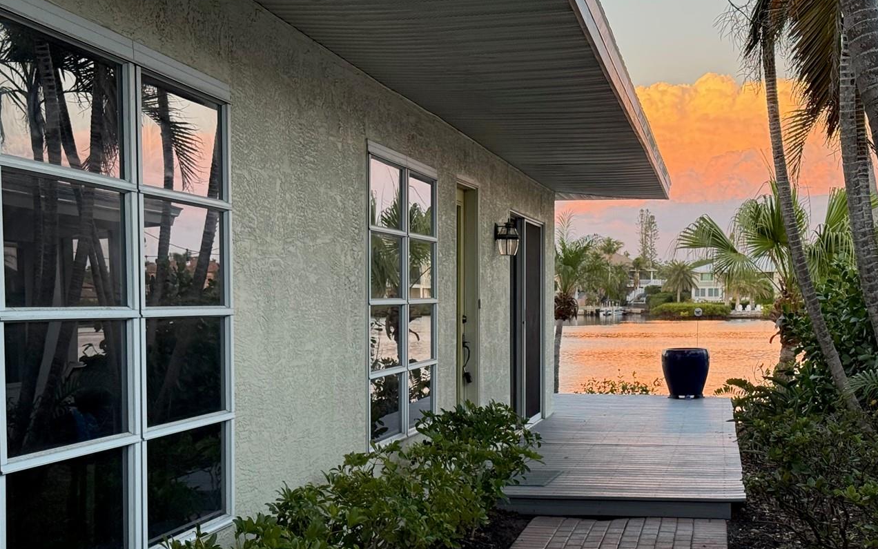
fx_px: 1531
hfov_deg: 32.0
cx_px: 474
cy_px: 360
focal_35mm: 64
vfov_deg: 20.3
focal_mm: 6.76
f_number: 1.78
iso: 160
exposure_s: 1/91
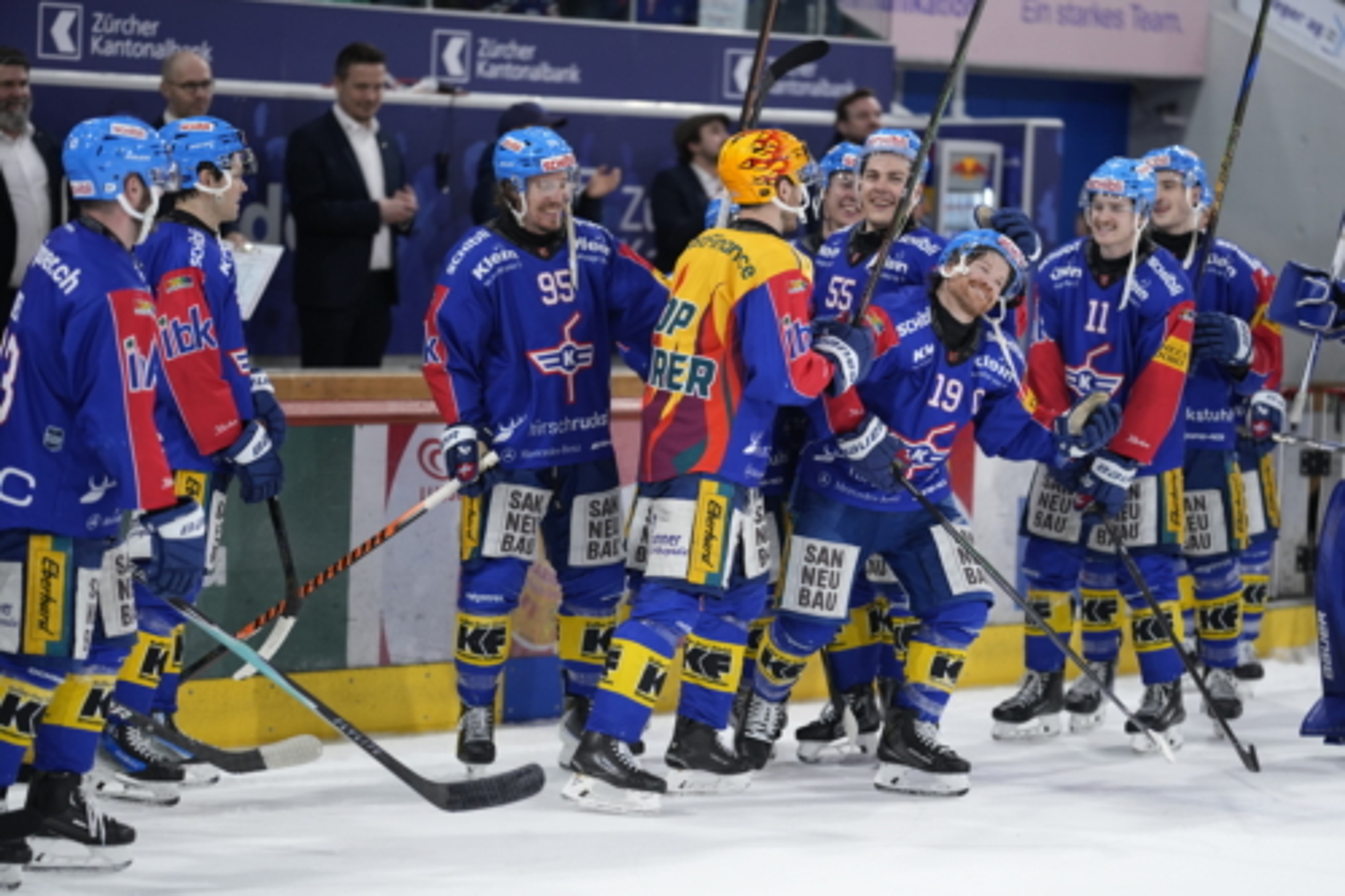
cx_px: 672
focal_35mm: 135
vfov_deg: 10.2
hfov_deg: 15.2
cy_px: 448
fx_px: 5042
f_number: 1.8
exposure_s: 1/2000
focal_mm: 135
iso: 1600
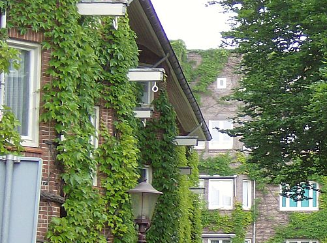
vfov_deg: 10.3
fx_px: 1347
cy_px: 132
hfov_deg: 13.6
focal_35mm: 143
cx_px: 324
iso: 100
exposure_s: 1/113
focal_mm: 11.6
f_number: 3.7
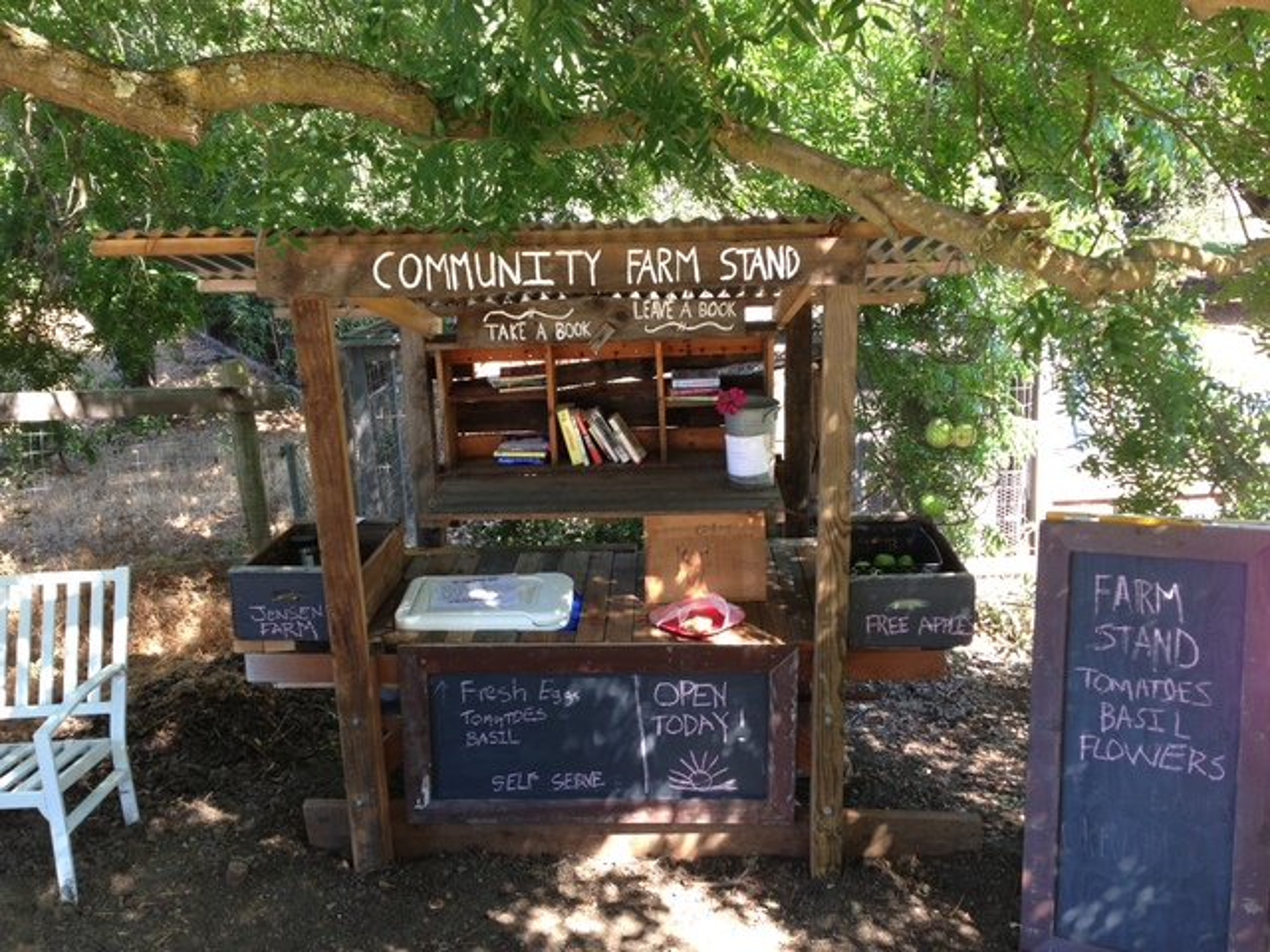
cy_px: 476
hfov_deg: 55.4
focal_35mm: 33
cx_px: 635
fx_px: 1211
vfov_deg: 42.9
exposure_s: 1/60
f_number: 2.4
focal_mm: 4.13
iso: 50
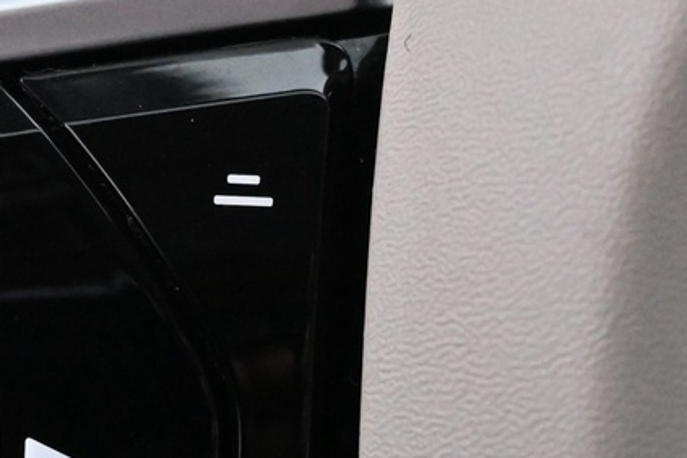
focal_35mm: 138
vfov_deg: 9.9
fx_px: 2633
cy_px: 351
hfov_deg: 14.6
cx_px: 3
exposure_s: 1/40
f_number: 4.2
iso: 5600
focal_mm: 24
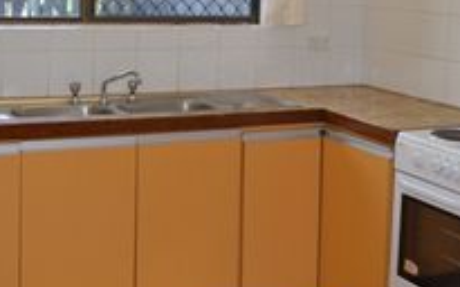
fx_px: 790
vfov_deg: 20.1
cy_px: 17
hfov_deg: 32.5
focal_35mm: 63
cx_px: 231
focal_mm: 18
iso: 400
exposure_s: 1/125
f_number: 4
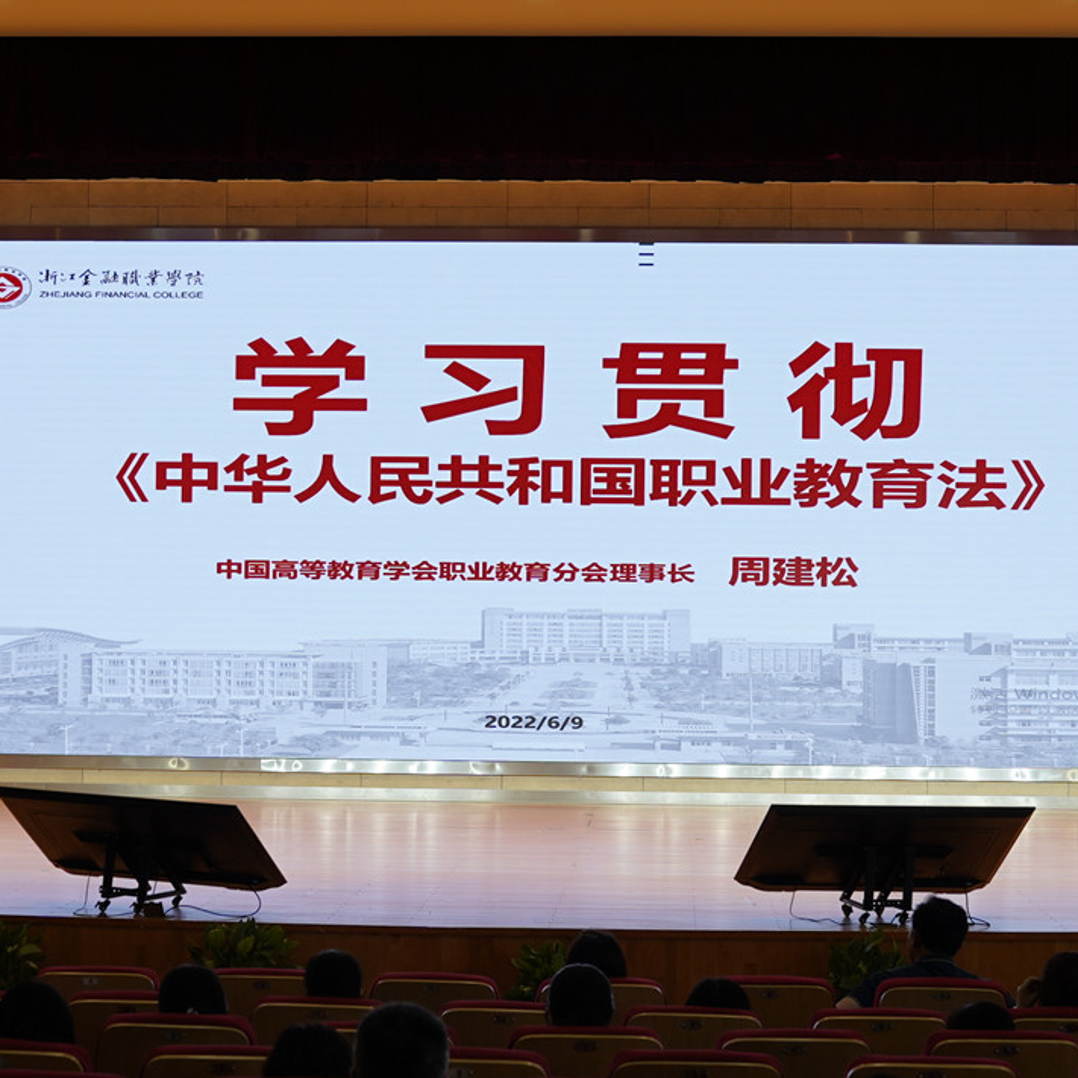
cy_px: 663
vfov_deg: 20.1
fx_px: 3030
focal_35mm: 86
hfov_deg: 20.2
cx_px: 511
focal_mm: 32.2
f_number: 4
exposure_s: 1/60
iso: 100
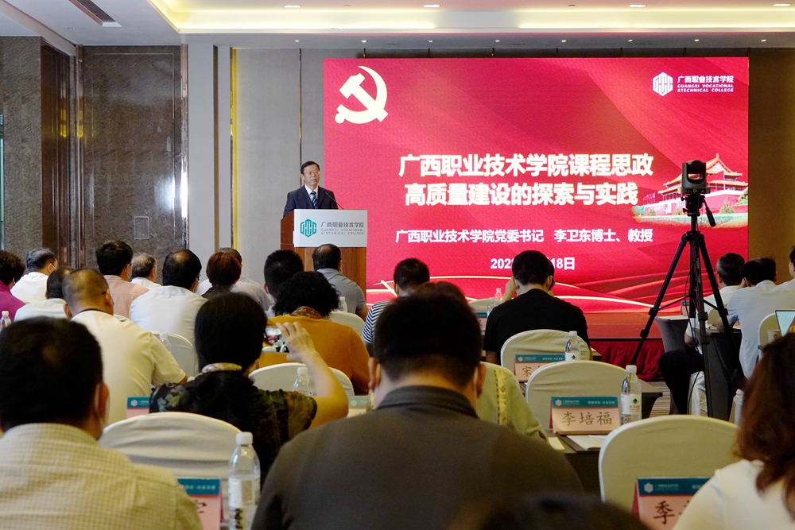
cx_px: 398
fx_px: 1193
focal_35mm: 54
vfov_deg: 25.1
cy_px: 265
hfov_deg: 36.9
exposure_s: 1/125
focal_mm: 54
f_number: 6.3
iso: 4000
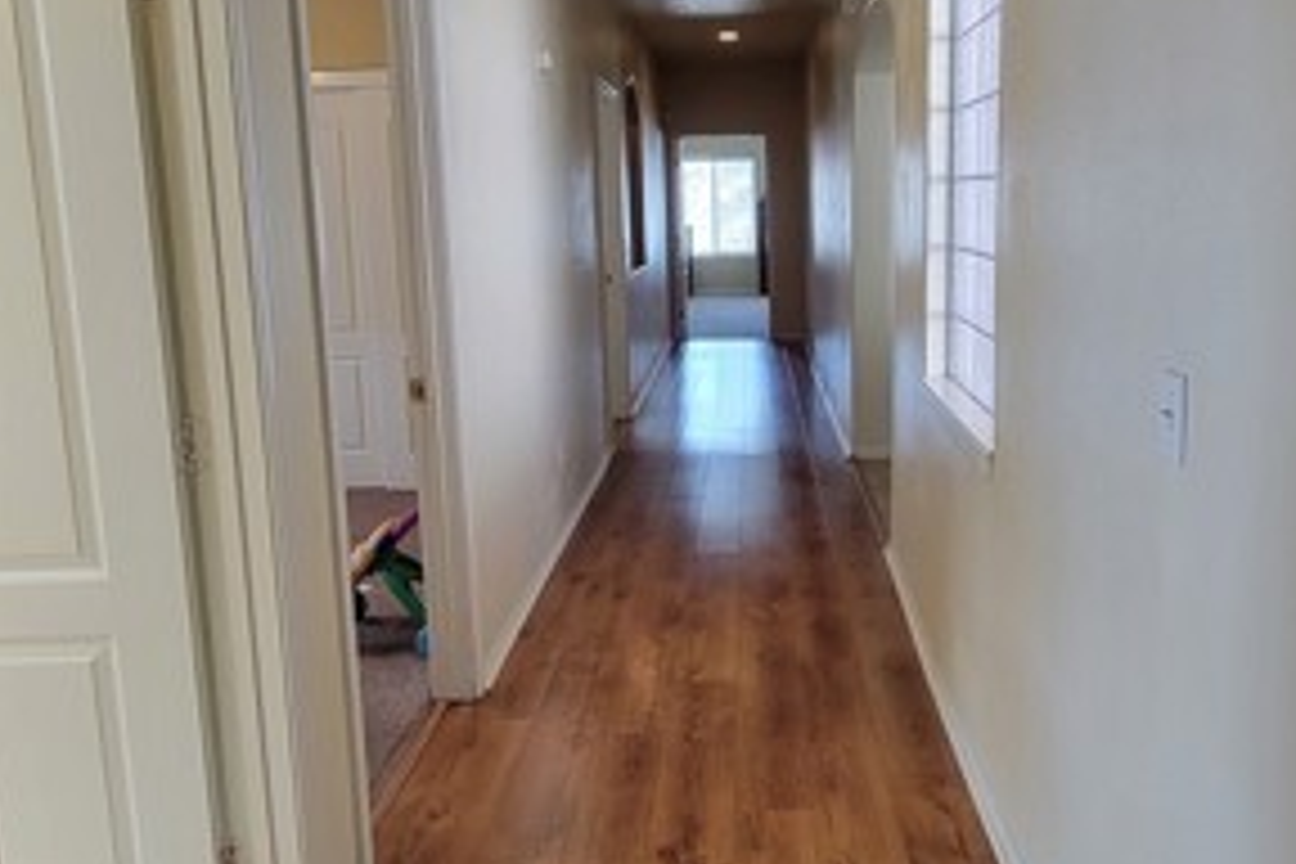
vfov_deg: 43.5
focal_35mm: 30
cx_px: 706
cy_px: 382
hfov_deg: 61.8
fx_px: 1080
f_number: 2.2
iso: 160
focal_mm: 2.2
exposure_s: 1/60
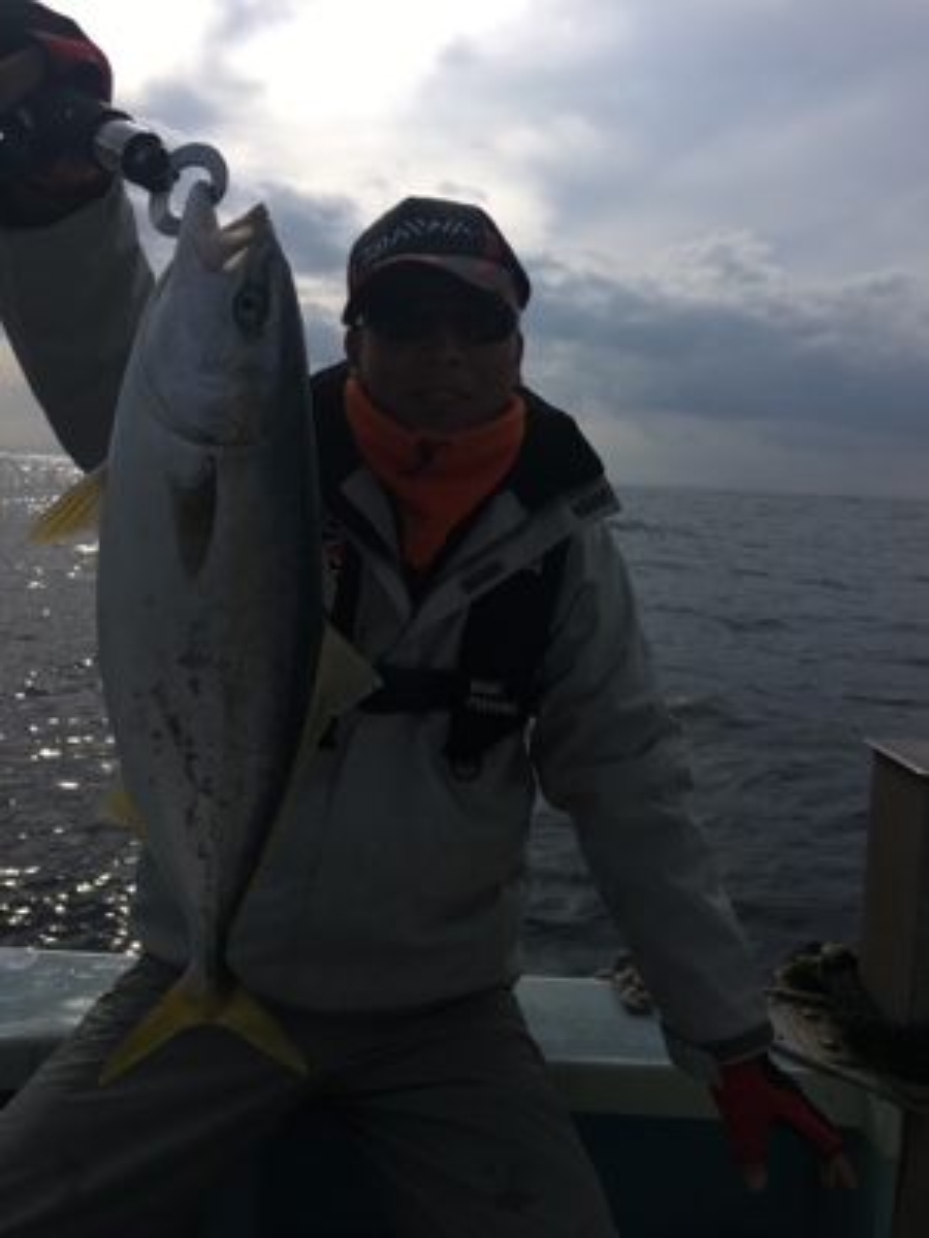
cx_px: 464
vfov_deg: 61.7
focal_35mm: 29
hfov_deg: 48.2
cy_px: 619
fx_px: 1038
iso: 25
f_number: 2.2
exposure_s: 1/2079
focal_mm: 4.15
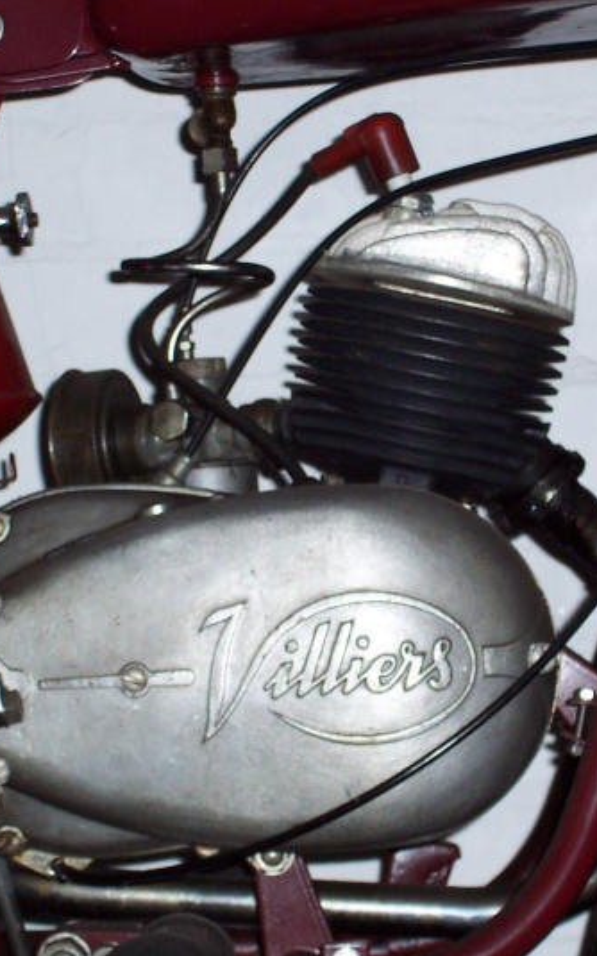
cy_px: 481
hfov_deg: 10.3
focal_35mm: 127
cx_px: 391
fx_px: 3309
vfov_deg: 16.4
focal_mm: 13.5
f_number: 4.1
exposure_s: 1/90
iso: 140
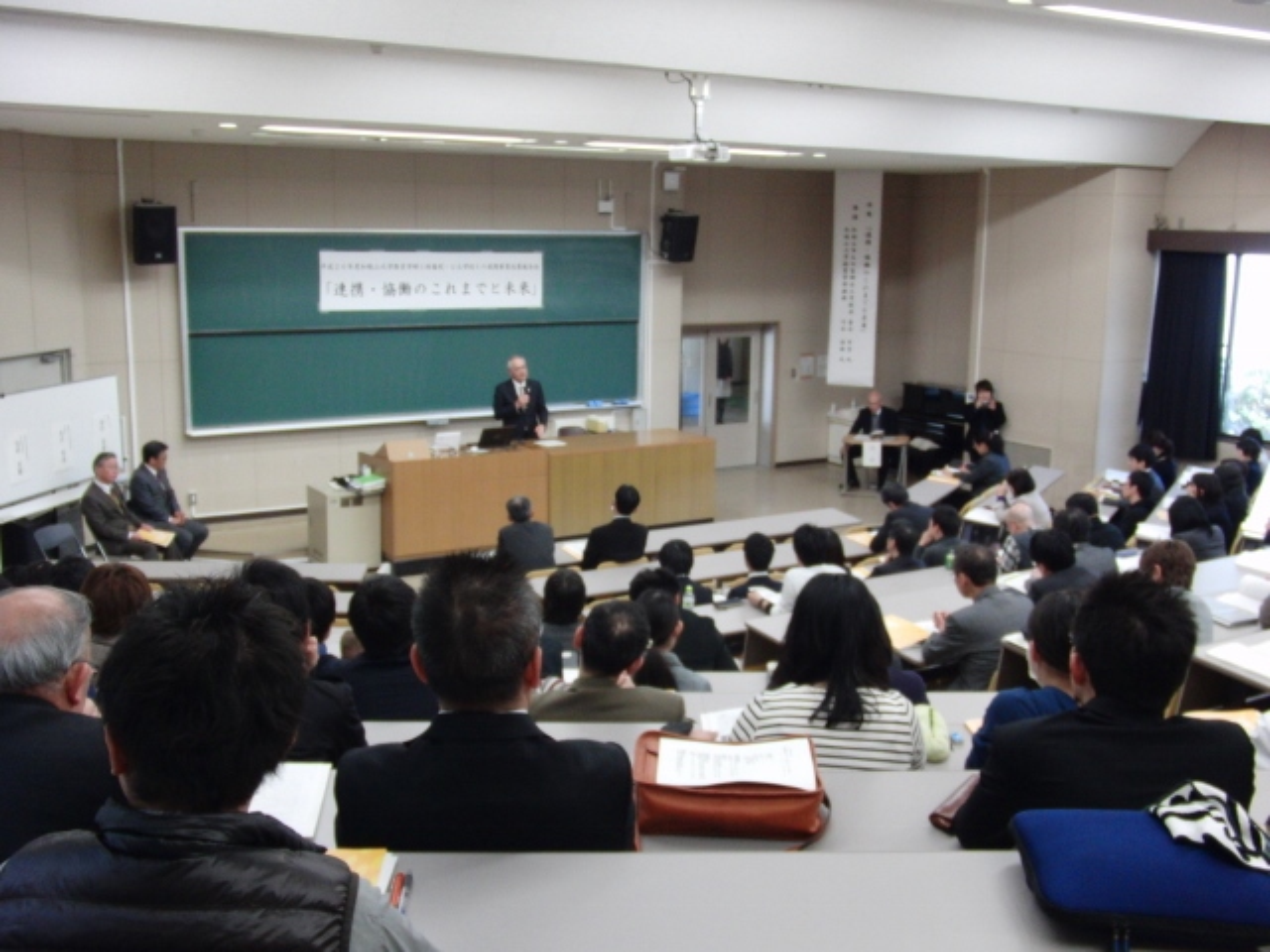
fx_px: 1357
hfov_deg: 50.1
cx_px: 635
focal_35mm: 37
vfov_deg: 38.7
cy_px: 476
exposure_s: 1/80
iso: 400
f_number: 3.6
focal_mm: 6.42
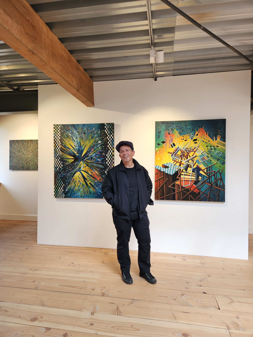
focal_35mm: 23
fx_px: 224
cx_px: 126
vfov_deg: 73.9
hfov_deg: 58.9
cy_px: 168
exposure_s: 1/180
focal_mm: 5.4
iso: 80
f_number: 1.8
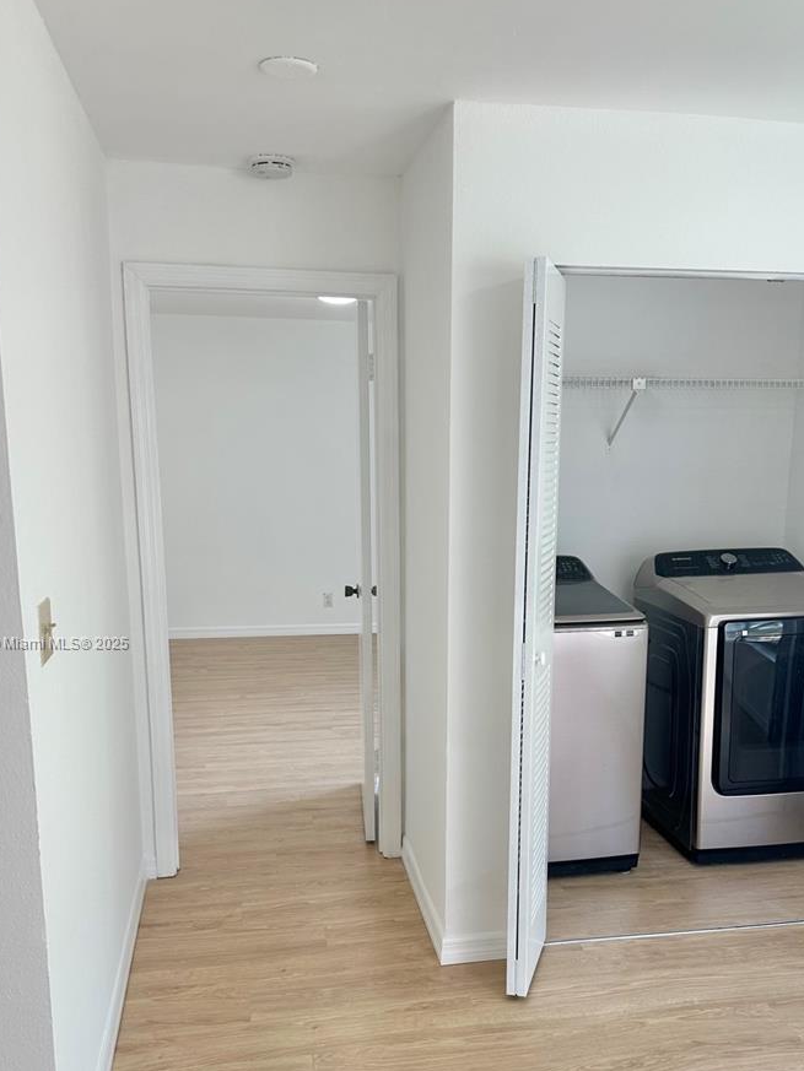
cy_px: 644
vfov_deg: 54.9
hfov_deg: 42.9
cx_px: 455
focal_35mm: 33
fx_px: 1022
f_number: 1.78
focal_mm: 6.86
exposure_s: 1/120
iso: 64
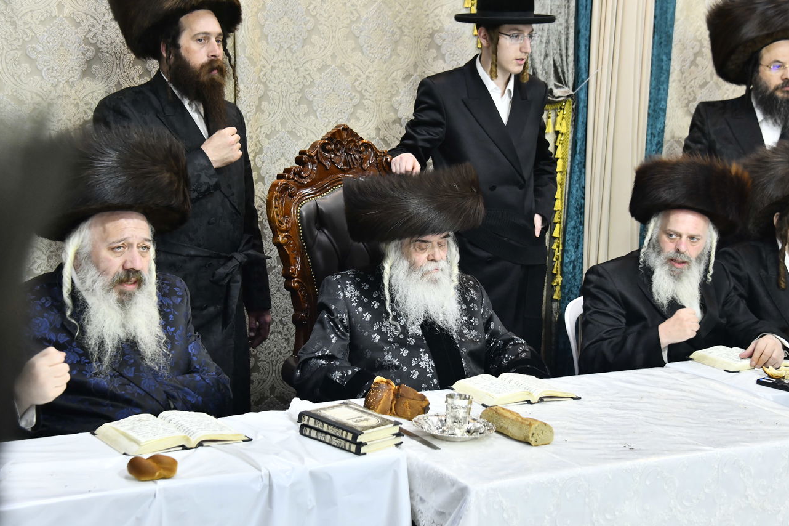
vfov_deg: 19.2
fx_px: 1556
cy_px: 268
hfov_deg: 28.4
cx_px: 428
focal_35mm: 71
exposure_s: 1/320
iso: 1250
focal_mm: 65
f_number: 5.6
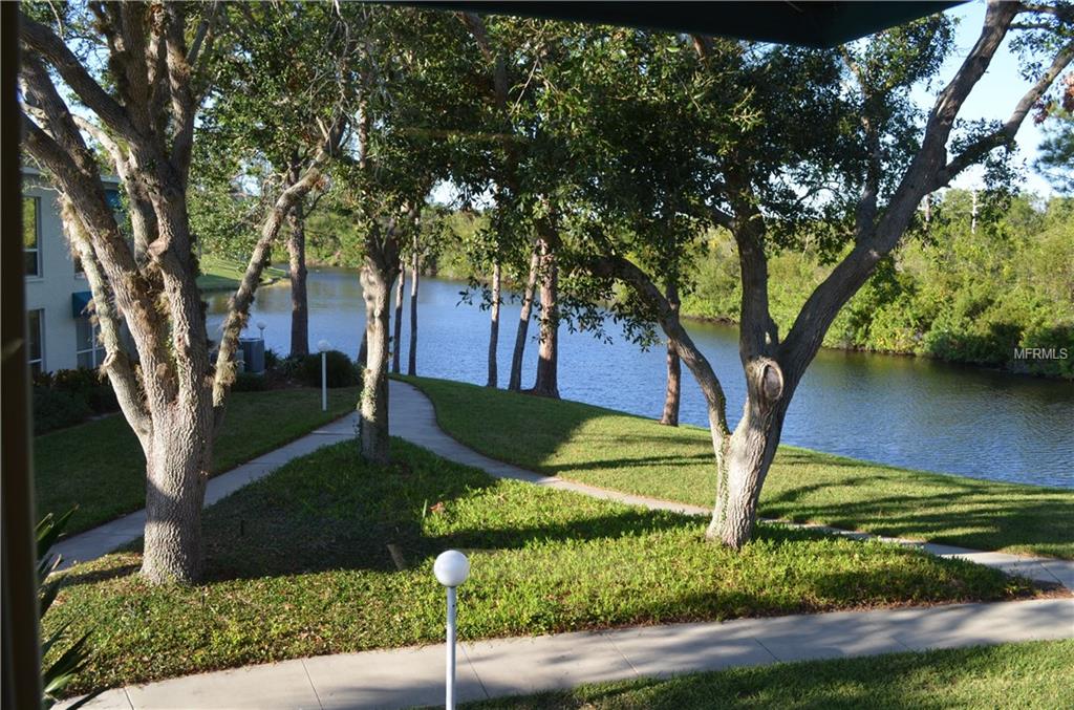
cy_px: 355
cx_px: 537
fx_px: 982
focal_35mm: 33
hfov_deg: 57.3
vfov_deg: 39.8
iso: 200
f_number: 7.1
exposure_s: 1/200
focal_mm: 22
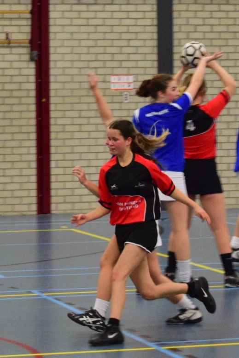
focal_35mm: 82
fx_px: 822
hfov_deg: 16.5
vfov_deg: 24.6
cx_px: 120
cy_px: 179
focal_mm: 55
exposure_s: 1/200
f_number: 7.1
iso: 5000
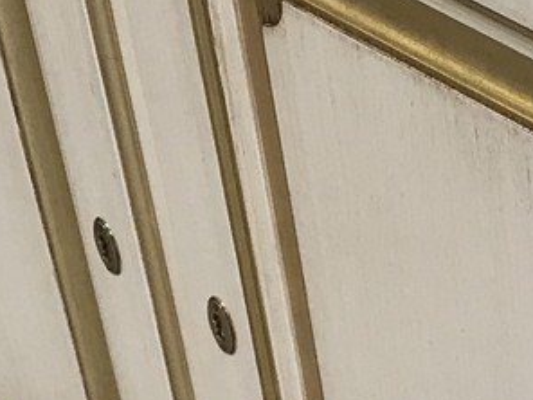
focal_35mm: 142
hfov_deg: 13.2
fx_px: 2186
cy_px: 487
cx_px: 769
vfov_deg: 10.3
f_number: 1.8
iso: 25
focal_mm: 3.99
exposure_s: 1/33
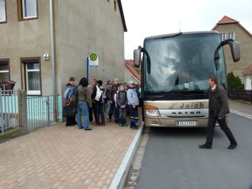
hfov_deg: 69.4
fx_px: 182
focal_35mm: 25
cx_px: 126
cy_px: 94
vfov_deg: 54.9
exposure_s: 1/500
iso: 200
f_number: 4
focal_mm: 4.5
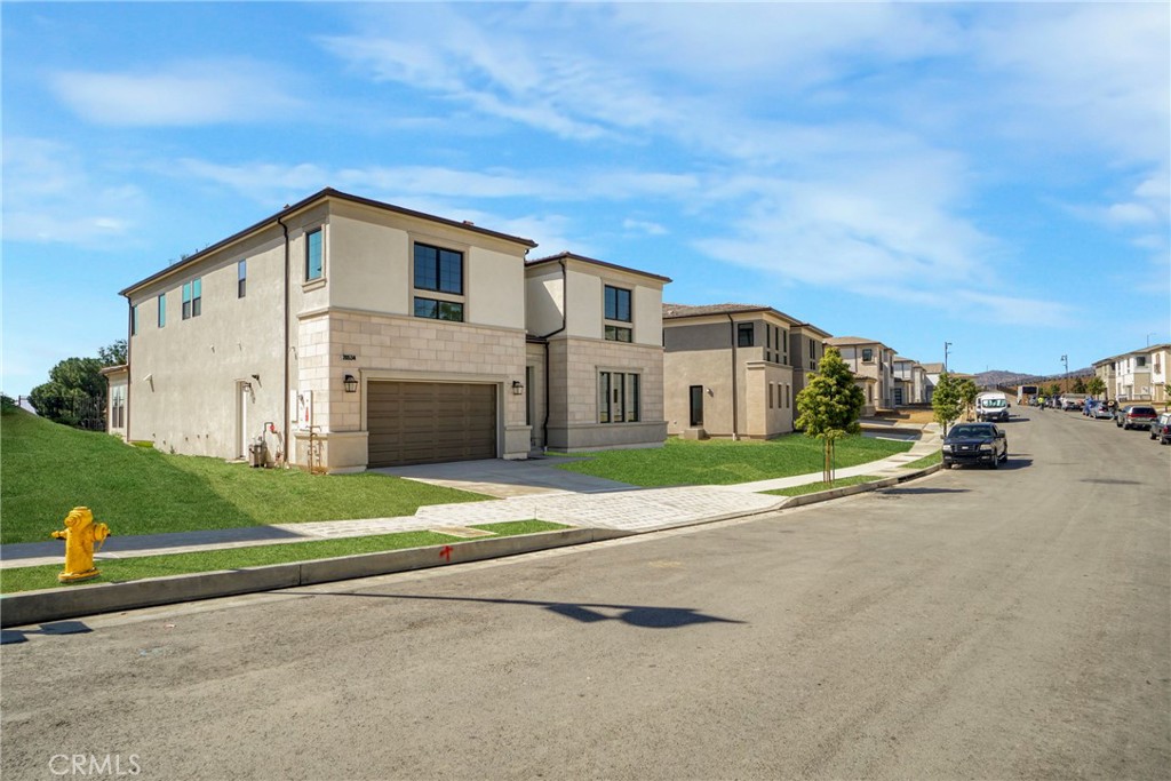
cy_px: 390
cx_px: 586
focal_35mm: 20
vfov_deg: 63.2
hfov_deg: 85.4
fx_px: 634
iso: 100
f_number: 16
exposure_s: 1/60
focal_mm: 13
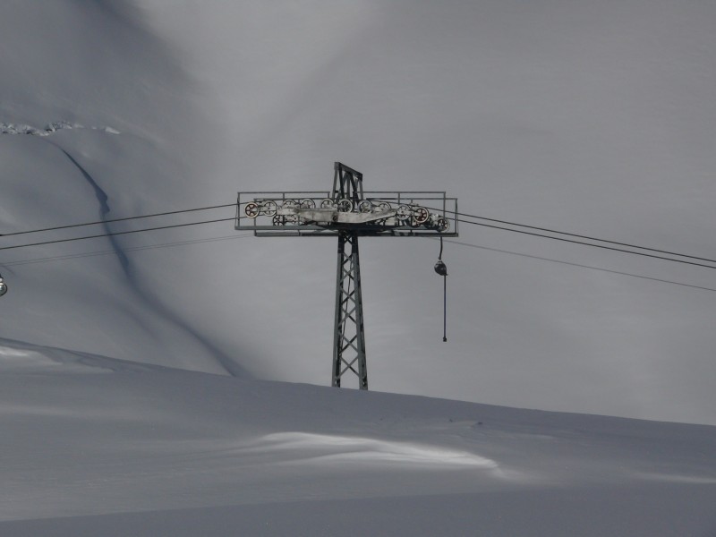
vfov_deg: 7.2
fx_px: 4261
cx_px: 358
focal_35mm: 206
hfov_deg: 9.6
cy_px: 268
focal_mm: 43.6
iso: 100
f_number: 11
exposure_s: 1/1000
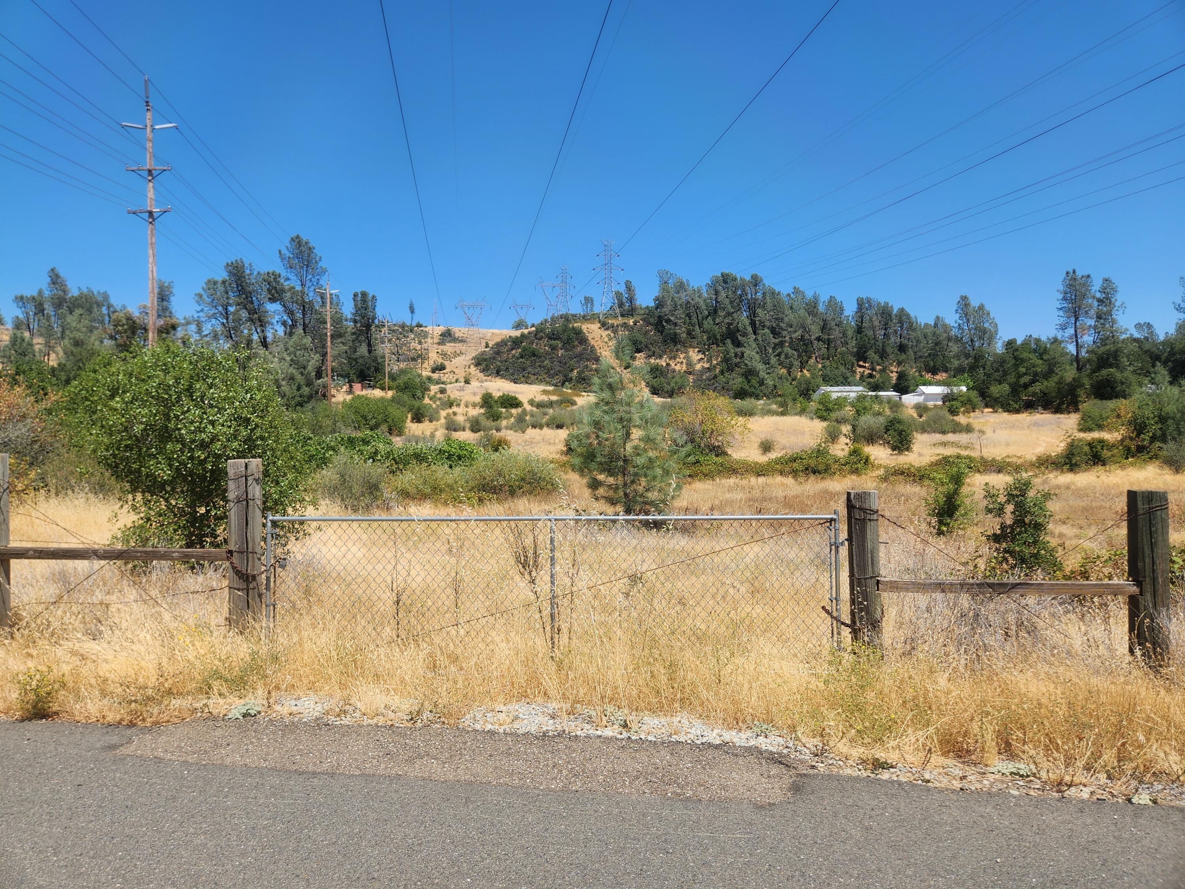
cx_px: 592
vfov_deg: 58.9
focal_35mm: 23
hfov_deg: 73.9
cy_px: 444
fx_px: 787
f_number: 1.8
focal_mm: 5.4
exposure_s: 1/1525
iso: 20
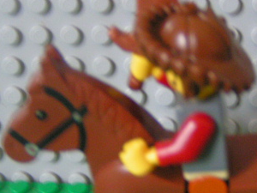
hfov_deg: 24.0
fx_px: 601
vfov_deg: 18.2
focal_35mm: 81
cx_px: 176
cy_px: 122
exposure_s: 1/1.6
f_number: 2.8
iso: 200
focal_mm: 5.8
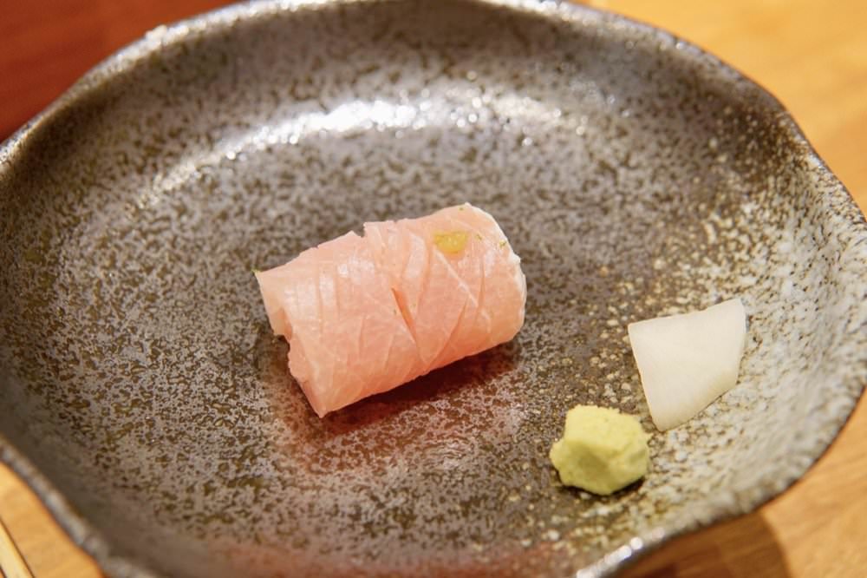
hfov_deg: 43.6
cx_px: 434
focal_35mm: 45
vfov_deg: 29.8
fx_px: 1083
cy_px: 289
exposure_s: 1/60
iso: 640
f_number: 4
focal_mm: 30
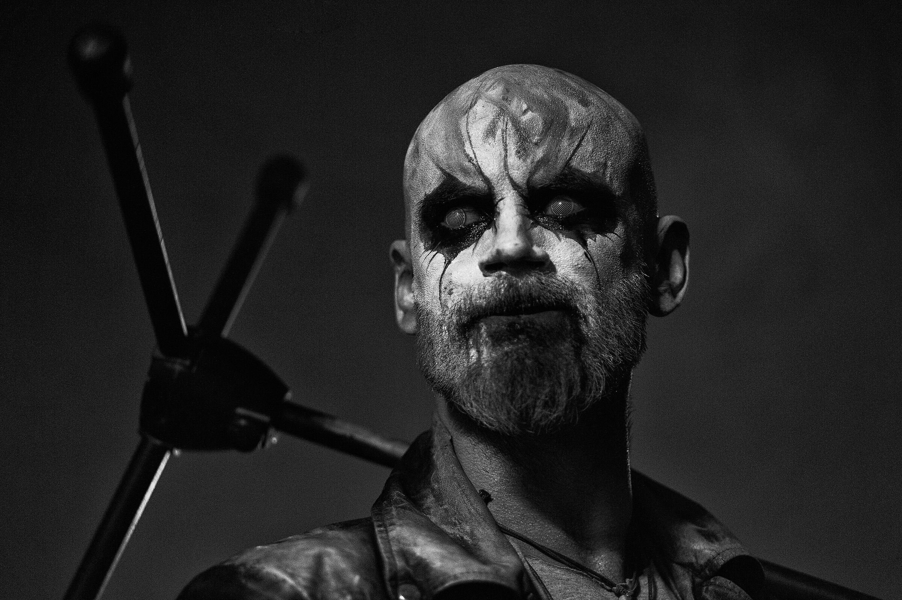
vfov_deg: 12.2
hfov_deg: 18.3
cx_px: 451
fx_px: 2804
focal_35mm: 112
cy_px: 300
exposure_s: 1/180
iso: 1100
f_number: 2.8
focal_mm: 112
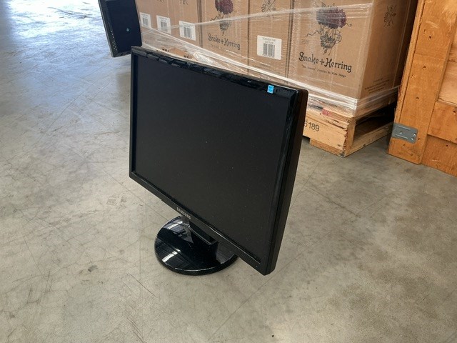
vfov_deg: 48.2
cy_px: 172
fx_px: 383
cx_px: 228
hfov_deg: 61.7
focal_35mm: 29
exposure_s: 1/50
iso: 64
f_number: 1.8
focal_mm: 3
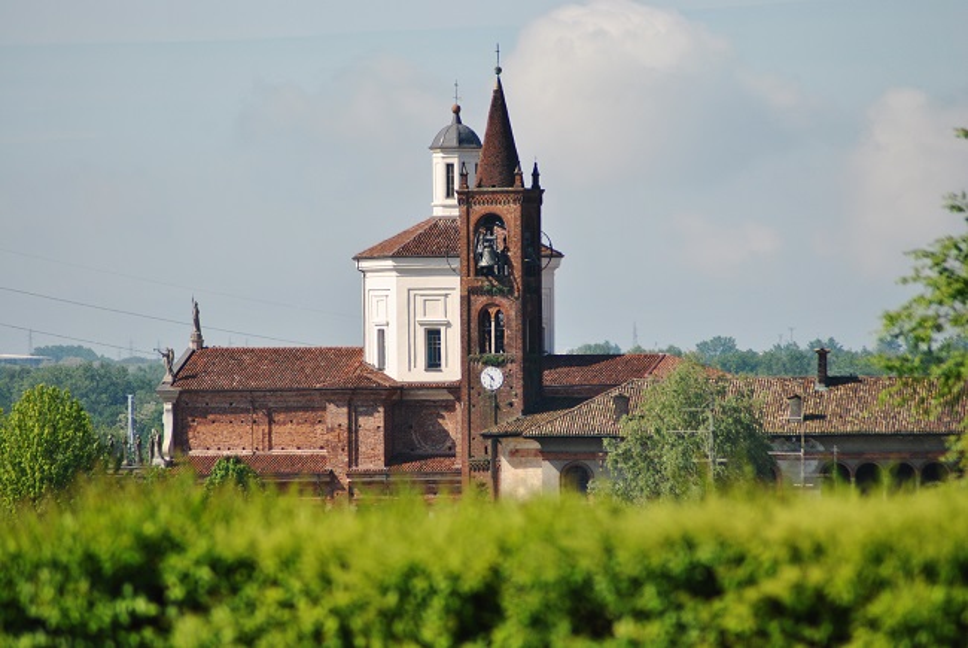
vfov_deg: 4.4
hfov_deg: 6.5
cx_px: 484
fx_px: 8479
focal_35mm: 315
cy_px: 324
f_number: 4.8
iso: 200
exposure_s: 1/1250
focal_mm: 210
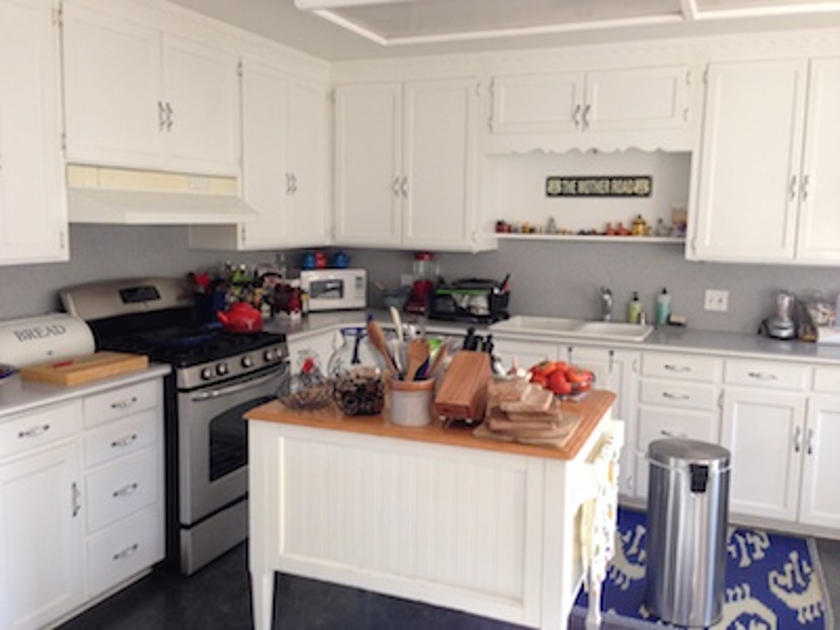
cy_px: 315
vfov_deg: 42.9
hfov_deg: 55.4
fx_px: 801
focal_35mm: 33
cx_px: 420
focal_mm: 4.12
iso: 125
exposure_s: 1/20
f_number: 2.4
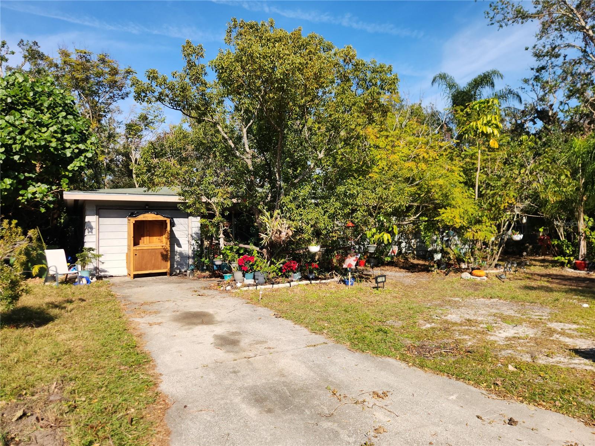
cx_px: 298
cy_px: 223
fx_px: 395
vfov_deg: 58.9
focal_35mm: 23
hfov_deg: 73.9
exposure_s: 1/1283
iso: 20
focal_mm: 5.4
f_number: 1.8
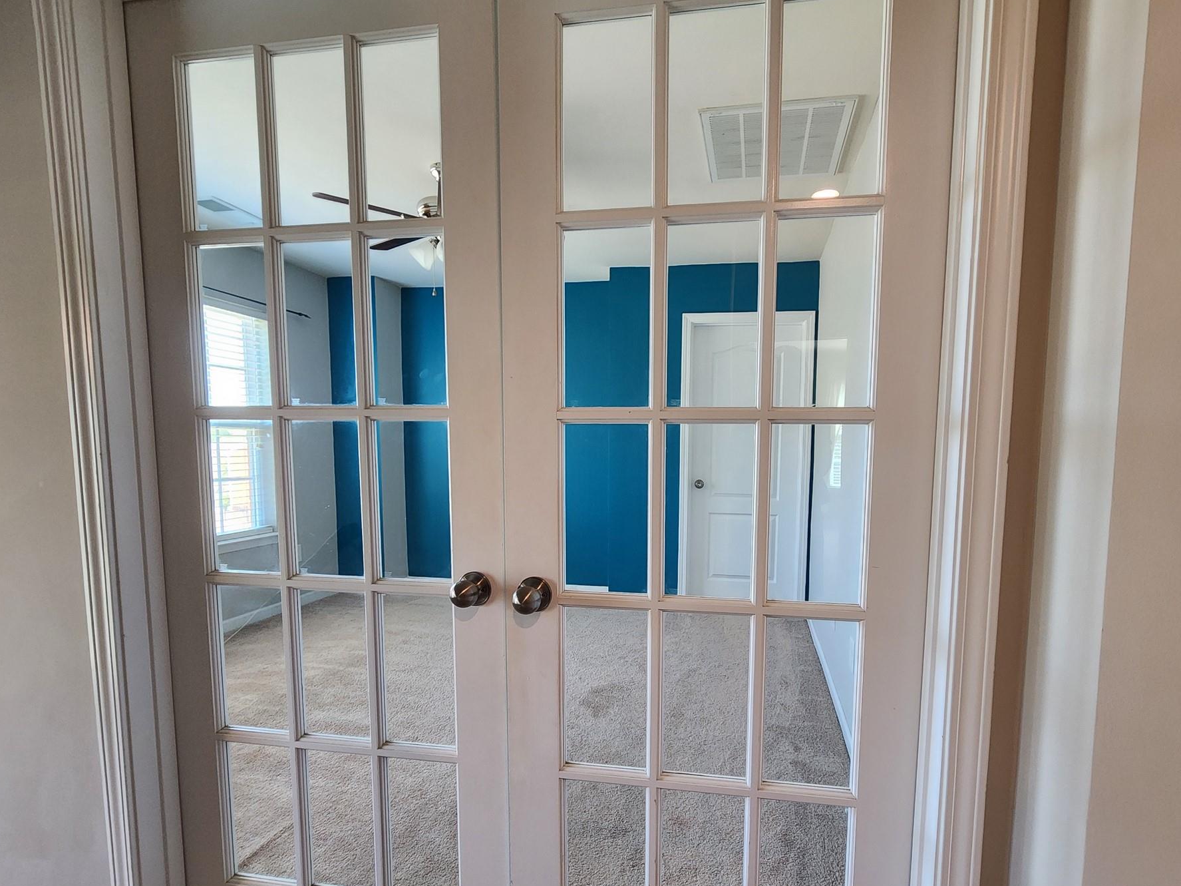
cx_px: 665
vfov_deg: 81.3
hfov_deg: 97.7
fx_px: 512
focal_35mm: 15
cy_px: 501
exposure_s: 1/60
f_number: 2.2
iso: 320
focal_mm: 2.2
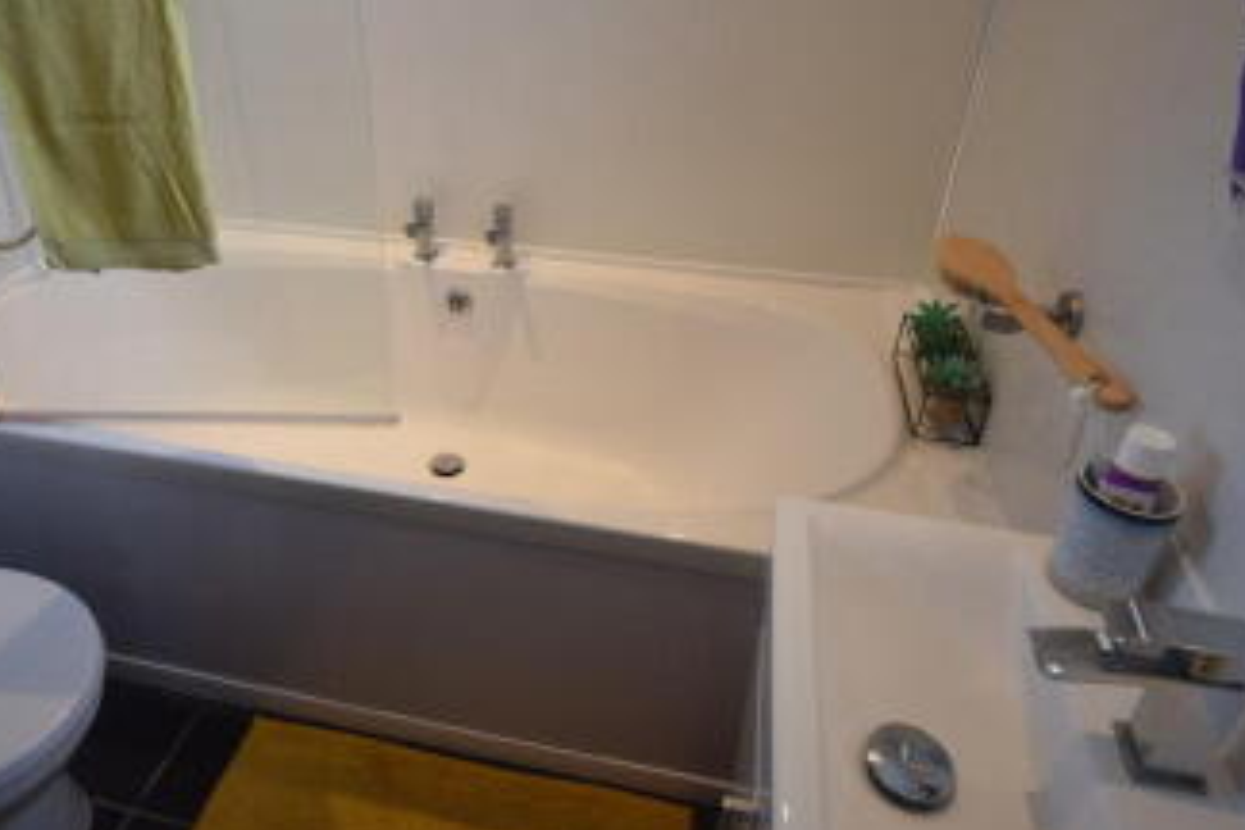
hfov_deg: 70.3
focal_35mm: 25
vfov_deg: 50.3
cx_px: 523
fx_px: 877
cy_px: 325
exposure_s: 1/60
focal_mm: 11.5
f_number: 4.2
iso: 400
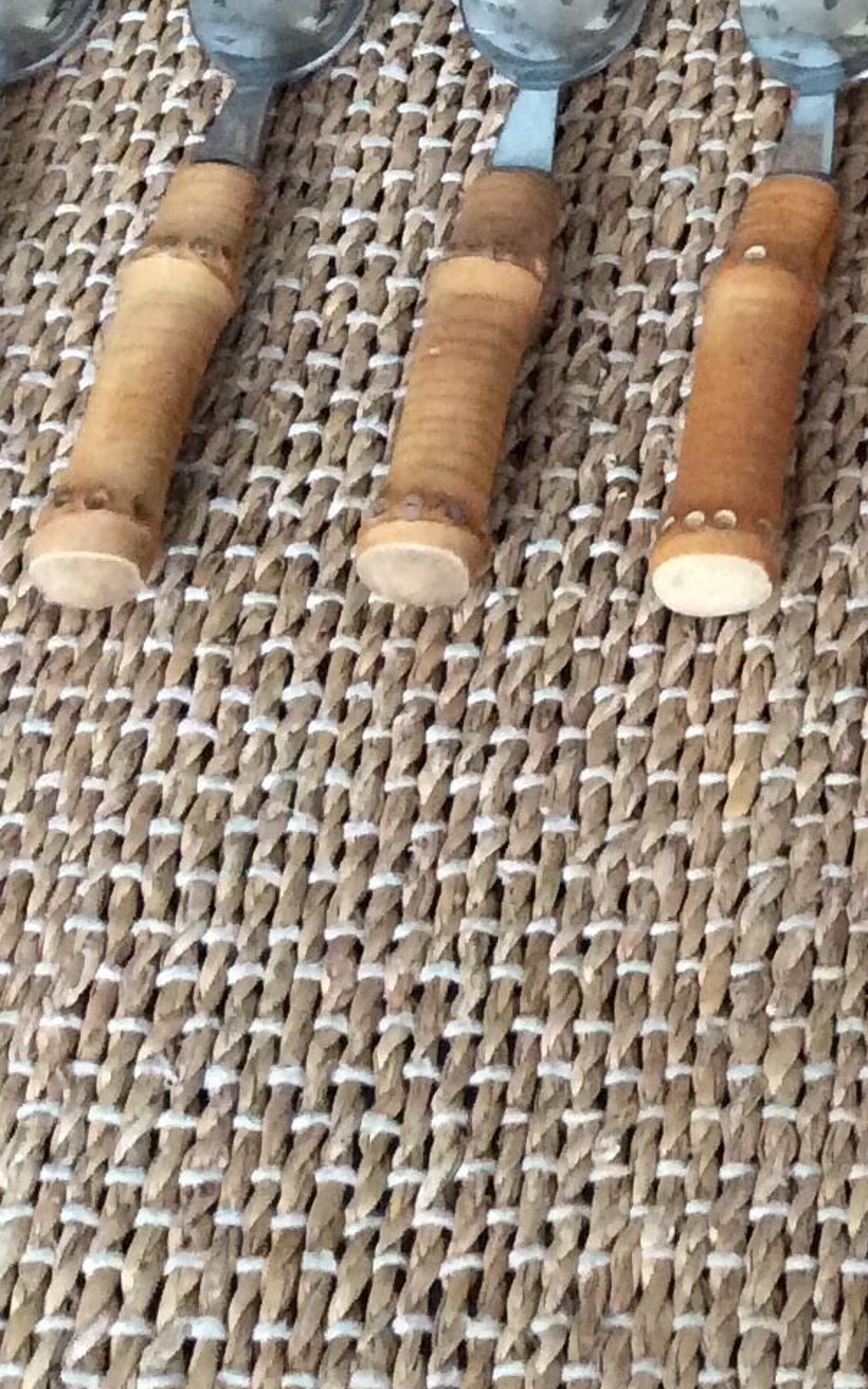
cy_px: 83
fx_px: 3445
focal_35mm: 91
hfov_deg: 13.2
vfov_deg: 22.1
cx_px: 1445
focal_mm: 3.3
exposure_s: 1/25
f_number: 2.4
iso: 250
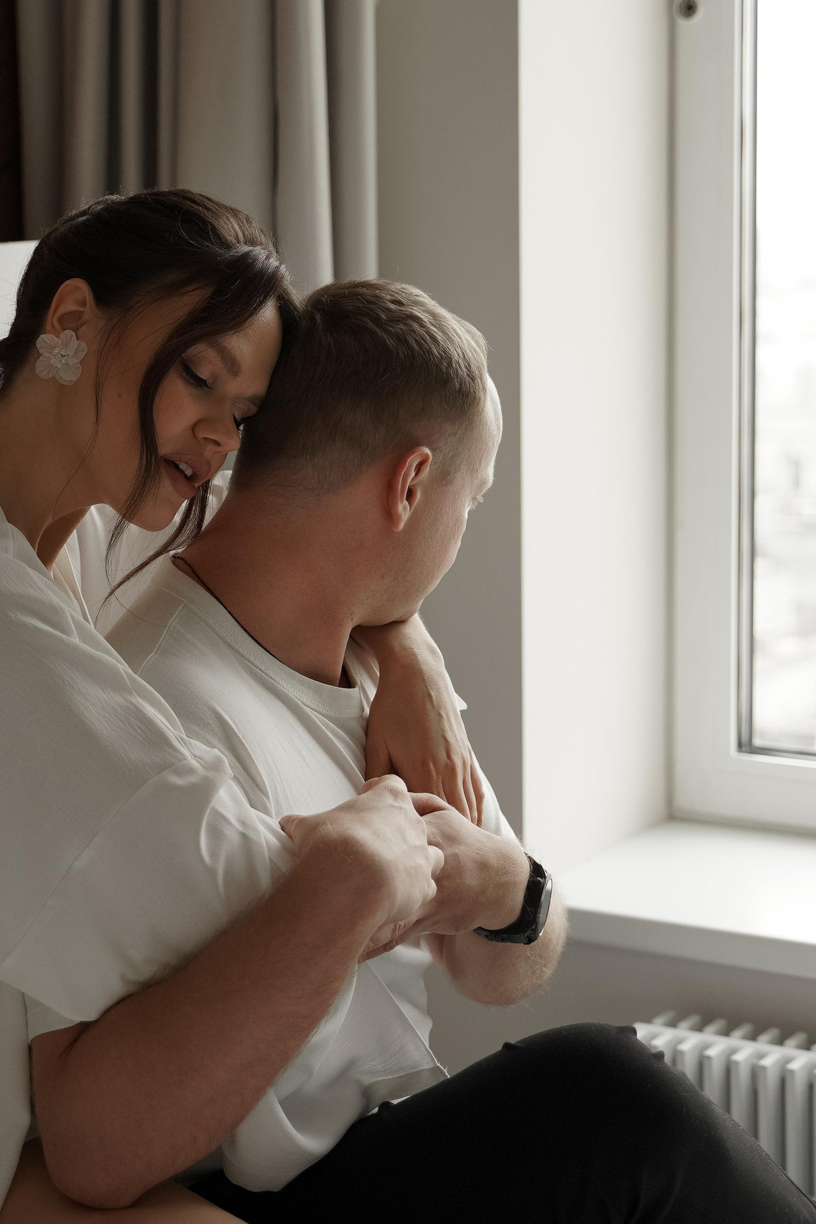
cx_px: 215
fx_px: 2448
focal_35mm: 72
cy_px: 519
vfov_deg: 28.0
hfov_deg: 18.8
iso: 500
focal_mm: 40
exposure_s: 1/400
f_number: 2.8
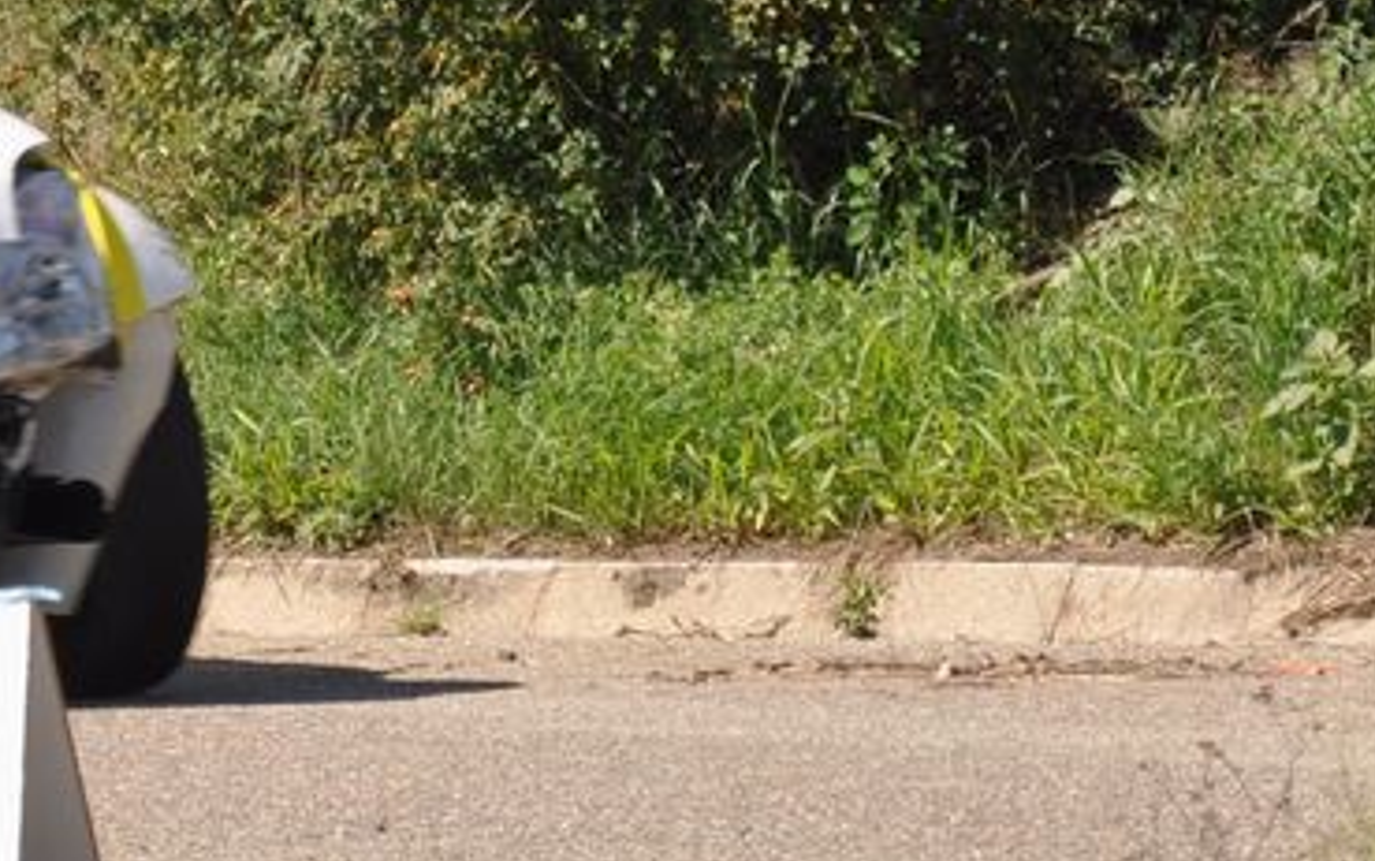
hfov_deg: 4.0
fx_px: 19832
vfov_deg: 2.5
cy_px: -417
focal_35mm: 529
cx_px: -34
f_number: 6.3
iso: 200
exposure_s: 1/640
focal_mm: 80
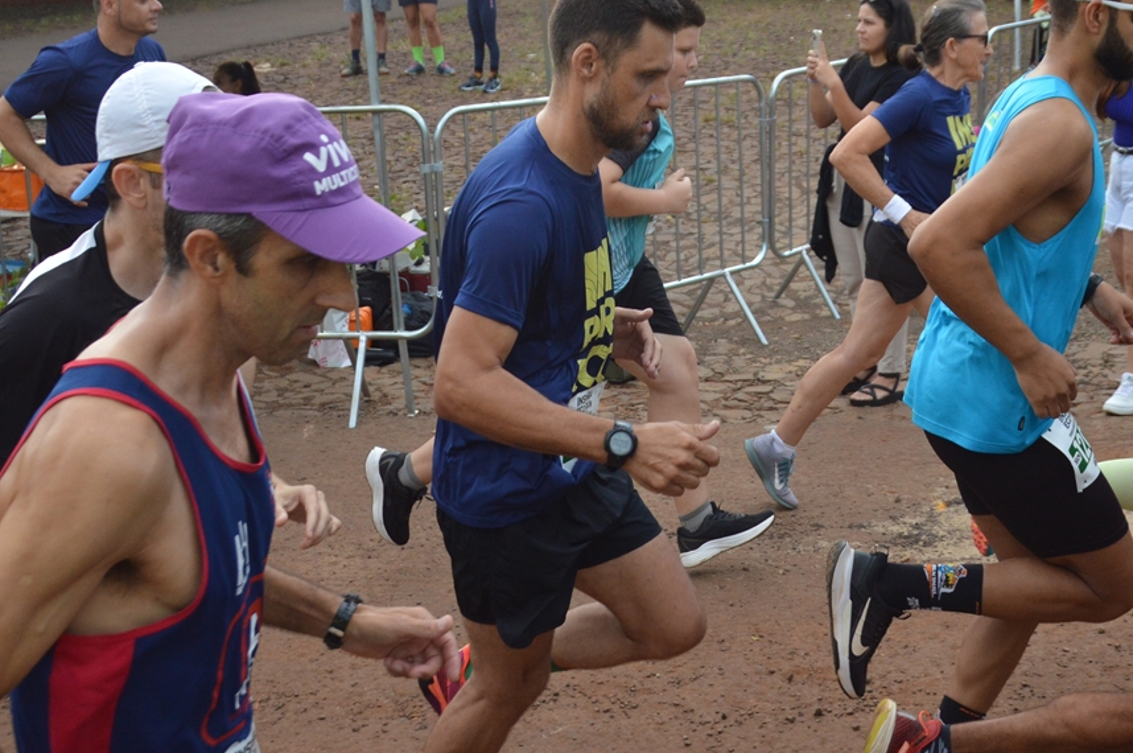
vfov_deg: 13.9
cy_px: 159
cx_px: 742
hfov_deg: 20.8
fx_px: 3079
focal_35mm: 98
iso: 400
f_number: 5
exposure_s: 1/1250
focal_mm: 35
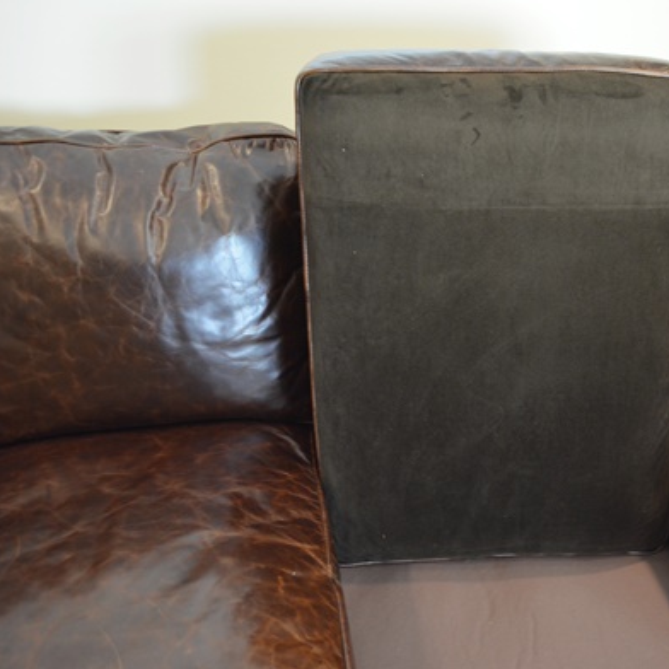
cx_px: 509
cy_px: 331
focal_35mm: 39
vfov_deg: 42.8
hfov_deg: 41.5
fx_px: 853
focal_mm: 20
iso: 1400
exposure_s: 1/30
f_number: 3.8
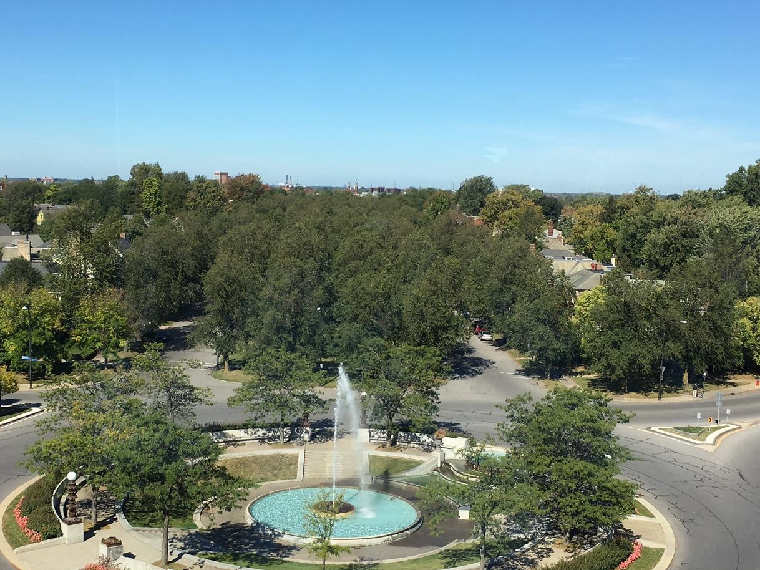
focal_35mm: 48
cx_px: 339
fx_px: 1054
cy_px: 347
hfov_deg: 39.6
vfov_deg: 30.2
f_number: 2.2
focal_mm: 4.15
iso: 25
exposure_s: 1/1221
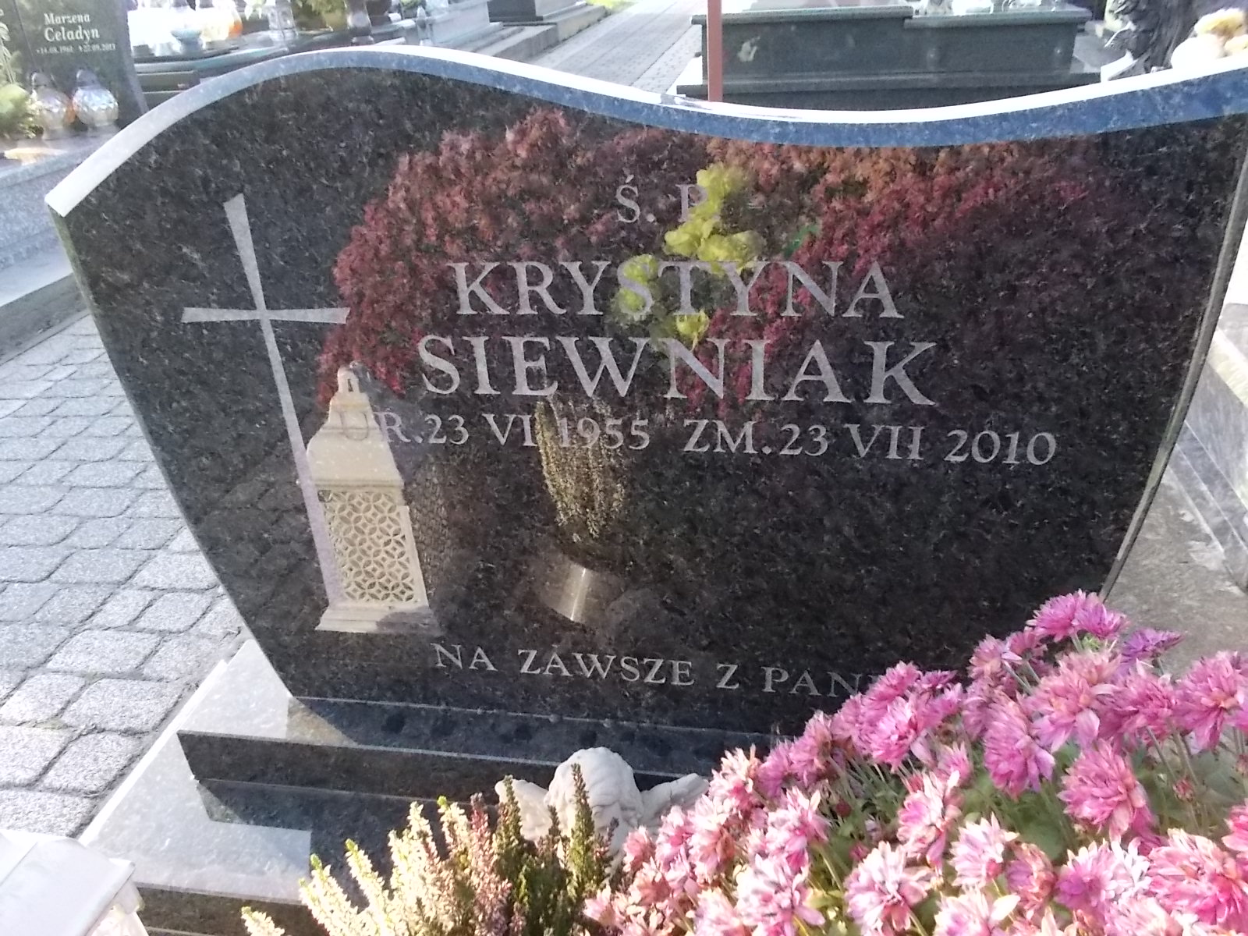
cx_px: 624
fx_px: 937
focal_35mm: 26
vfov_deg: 53.1
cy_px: 468
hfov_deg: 67.3
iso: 400
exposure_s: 1/250
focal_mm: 4.6
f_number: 3.2
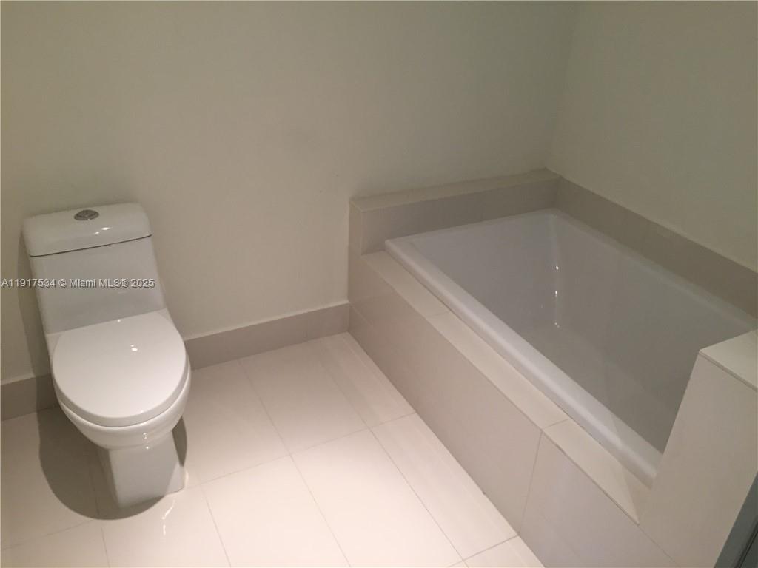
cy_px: 284
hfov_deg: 61.7
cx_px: 379
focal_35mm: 29
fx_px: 635
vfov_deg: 48.2
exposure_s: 1/30
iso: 80
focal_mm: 4.15
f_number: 2.2
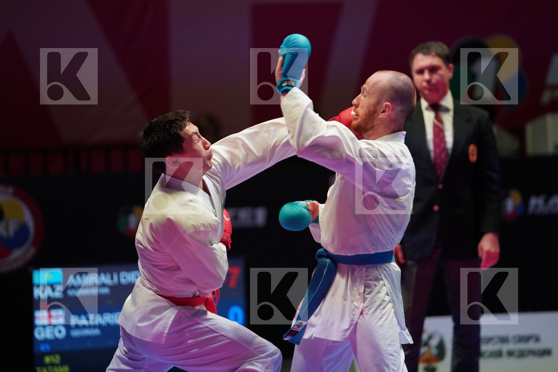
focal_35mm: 198
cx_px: 279
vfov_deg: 6.9
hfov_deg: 10.4
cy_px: 186
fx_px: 3069
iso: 2000
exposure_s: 1/1000
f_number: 2.8
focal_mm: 198
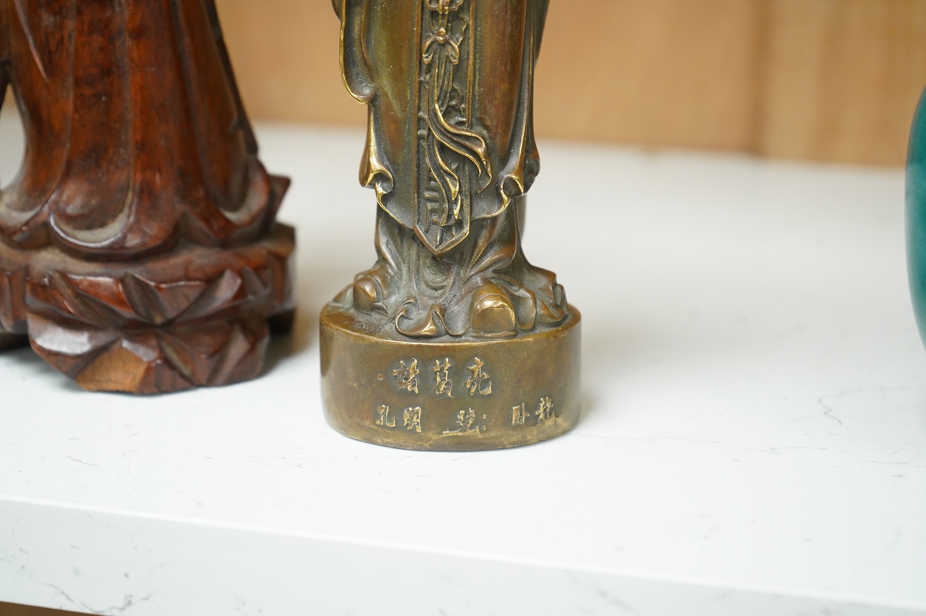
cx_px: 463
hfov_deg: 28.9
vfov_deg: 19.4
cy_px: 308
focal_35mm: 70
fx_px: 1799
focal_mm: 70
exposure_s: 1/100
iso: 2500
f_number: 6.3
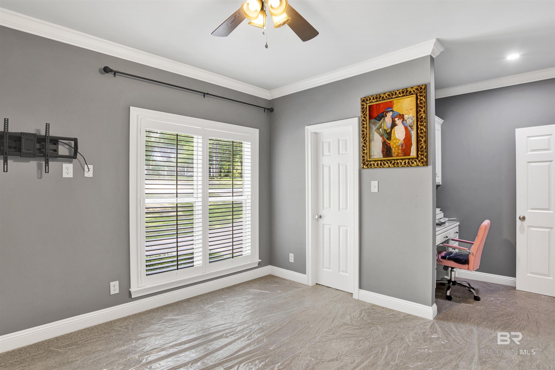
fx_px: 277
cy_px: 185
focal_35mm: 18
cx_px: 278
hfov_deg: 90.0
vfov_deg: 67.4
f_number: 11
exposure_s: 1/4
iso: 200
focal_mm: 18
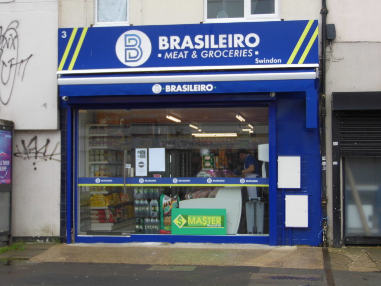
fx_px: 715
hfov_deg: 29.8
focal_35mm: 65
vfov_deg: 22.6
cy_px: 143
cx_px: 190
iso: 100
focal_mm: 11.7
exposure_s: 1/320
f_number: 3.7
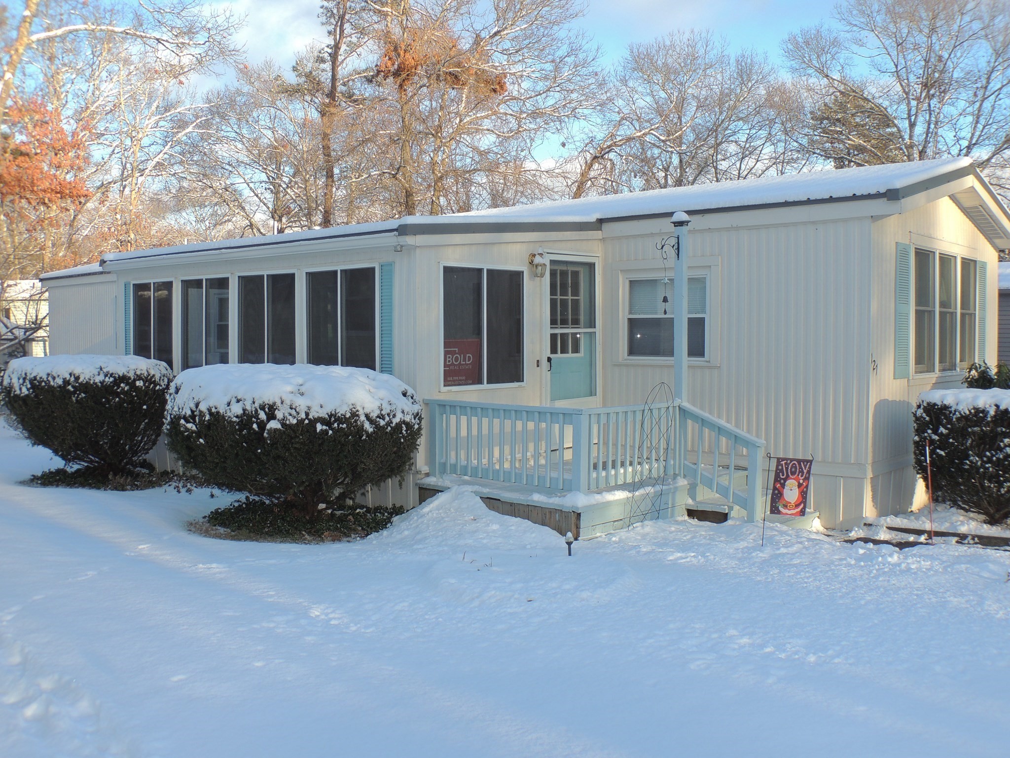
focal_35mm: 43
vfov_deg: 33.6
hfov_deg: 43.9
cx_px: 505
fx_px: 1255
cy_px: 379
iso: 100
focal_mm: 7.6
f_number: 3.4
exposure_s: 1/320
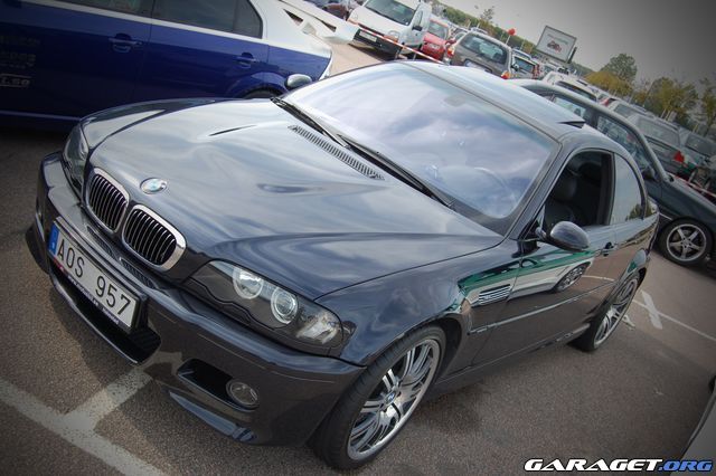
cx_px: 358
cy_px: 238
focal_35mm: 36
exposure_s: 1/200
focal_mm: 24
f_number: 7.1
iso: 200
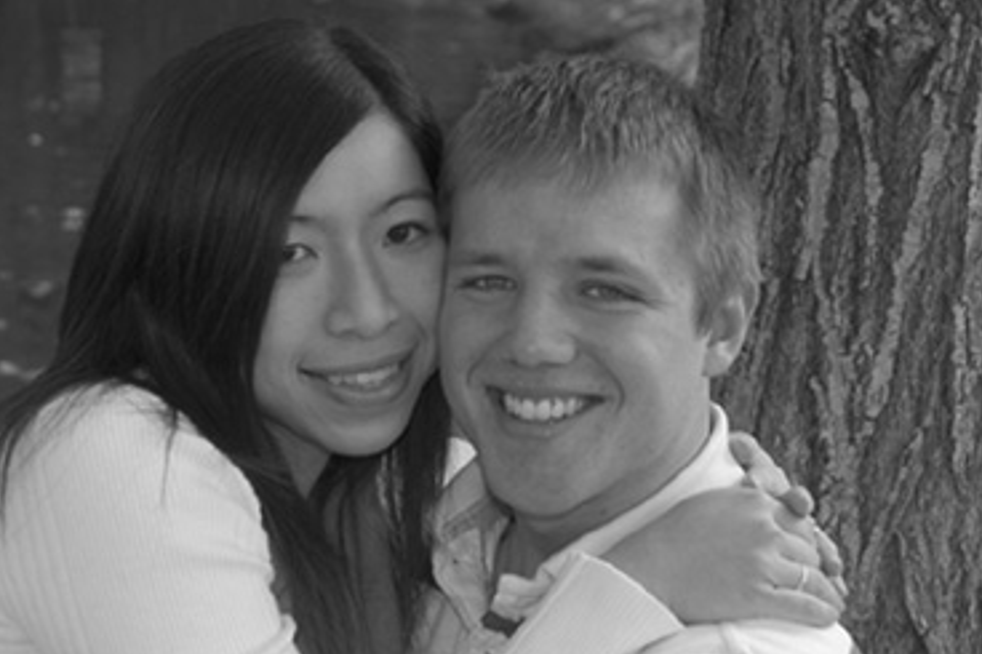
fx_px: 2454
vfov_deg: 15.2
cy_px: 295
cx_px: 390
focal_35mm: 90
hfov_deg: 22.6
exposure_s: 1/200
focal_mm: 46
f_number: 5.3
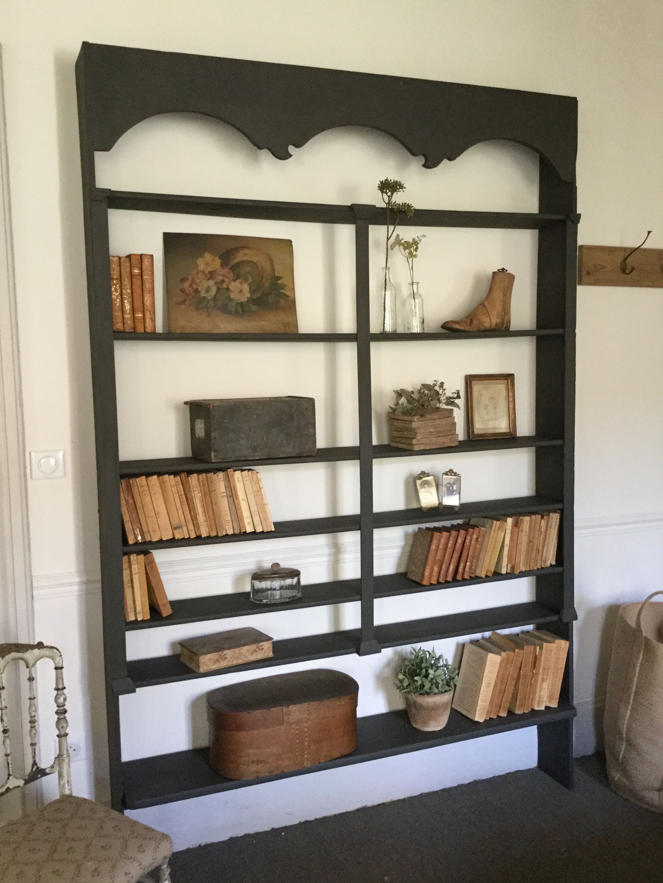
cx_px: 323
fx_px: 817
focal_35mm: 32
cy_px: 443
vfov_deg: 56.8
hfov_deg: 44.2
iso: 200
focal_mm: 3.3
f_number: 2.4
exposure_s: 1/33
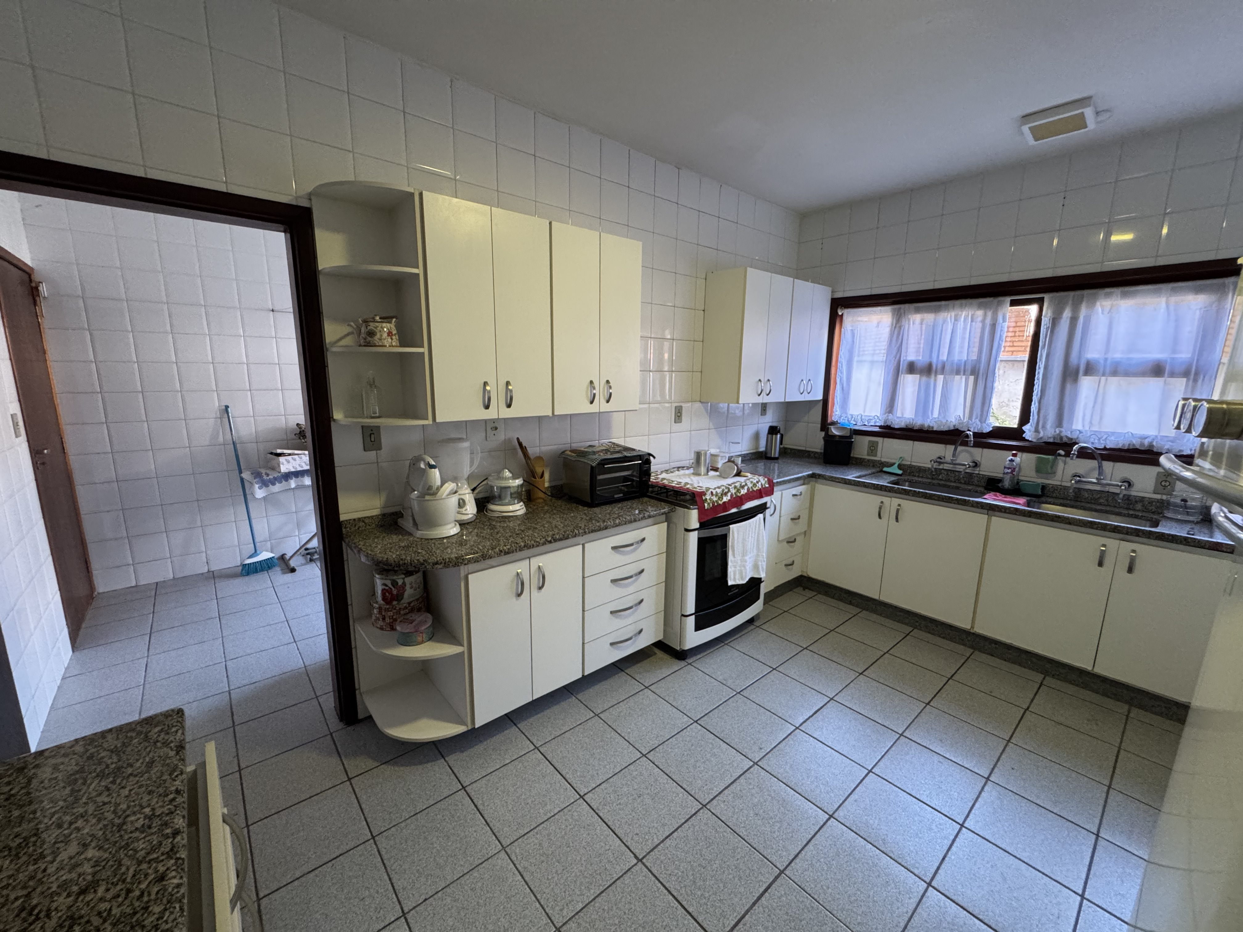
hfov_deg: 102.1
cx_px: 622
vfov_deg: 85.7
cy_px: 466
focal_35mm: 14
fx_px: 503
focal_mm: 2.22
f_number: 2.2
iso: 500
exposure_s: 1/60
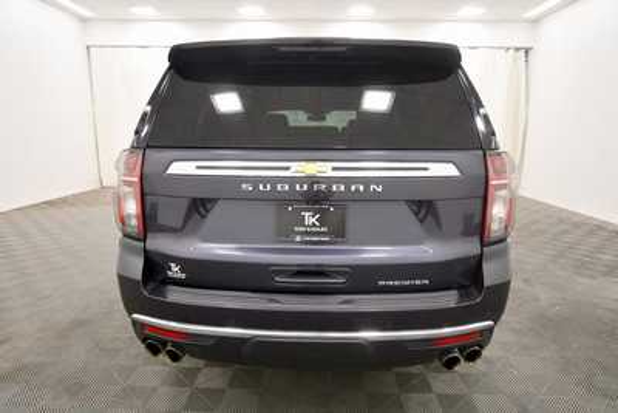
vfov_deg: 57.3
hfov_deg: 78.6
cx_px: 309
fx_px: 378
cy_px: 206
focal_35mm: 22
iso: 1100
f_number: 5
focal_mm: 15
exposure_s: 1/125
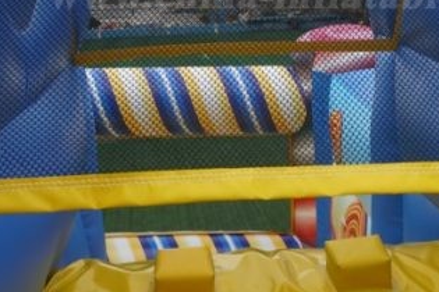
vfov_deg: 16.9
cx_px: 304
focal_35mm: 78
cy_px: -31
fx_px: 951
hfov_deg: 25.8
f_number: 4
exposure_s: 1/160
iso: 125
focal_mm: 16
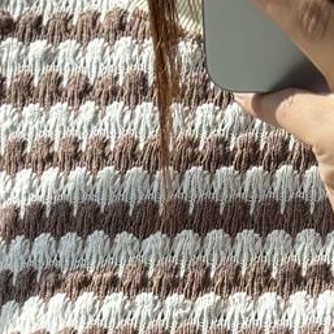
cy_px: 660
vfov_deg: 7.6
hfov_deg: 7.9
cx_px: 276
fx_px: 2402
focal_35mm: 220
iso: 64
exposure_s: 1/700
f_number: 1.78
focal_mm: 6.76
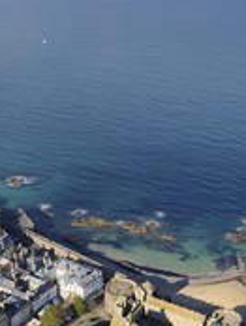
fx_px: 681
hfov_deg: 20.4
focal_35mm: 72
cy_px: 260
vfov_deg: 26.5
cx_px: 91
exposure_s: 1/1000
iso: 400
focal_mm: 31
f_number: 8
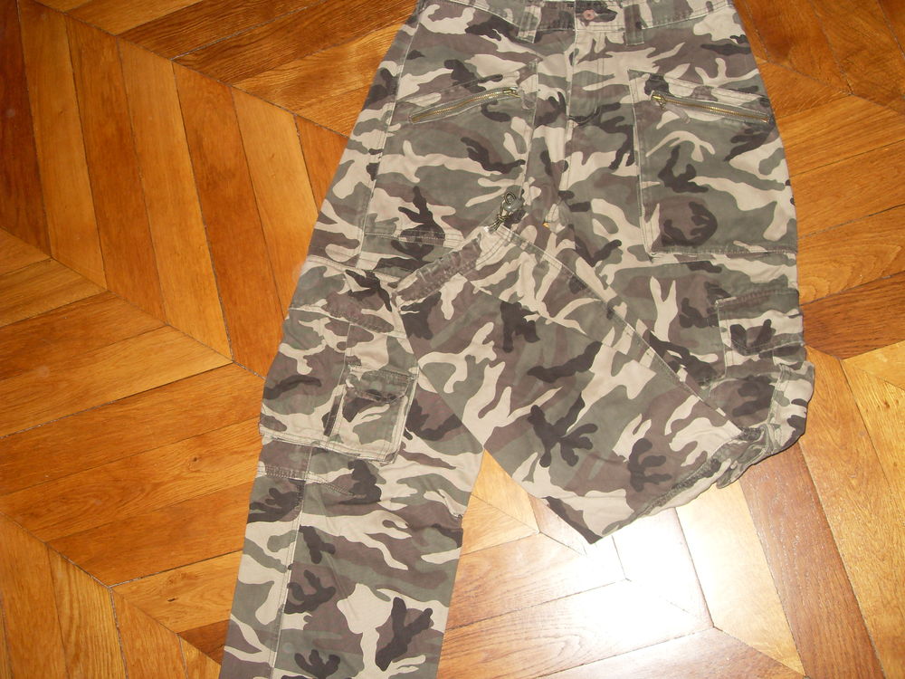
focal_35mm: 35
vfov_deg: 40.7
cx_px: 452
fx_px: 915
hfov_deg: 52.6
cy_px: 340
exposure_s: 1/45
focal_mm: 6.3
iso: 100
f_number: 2.8
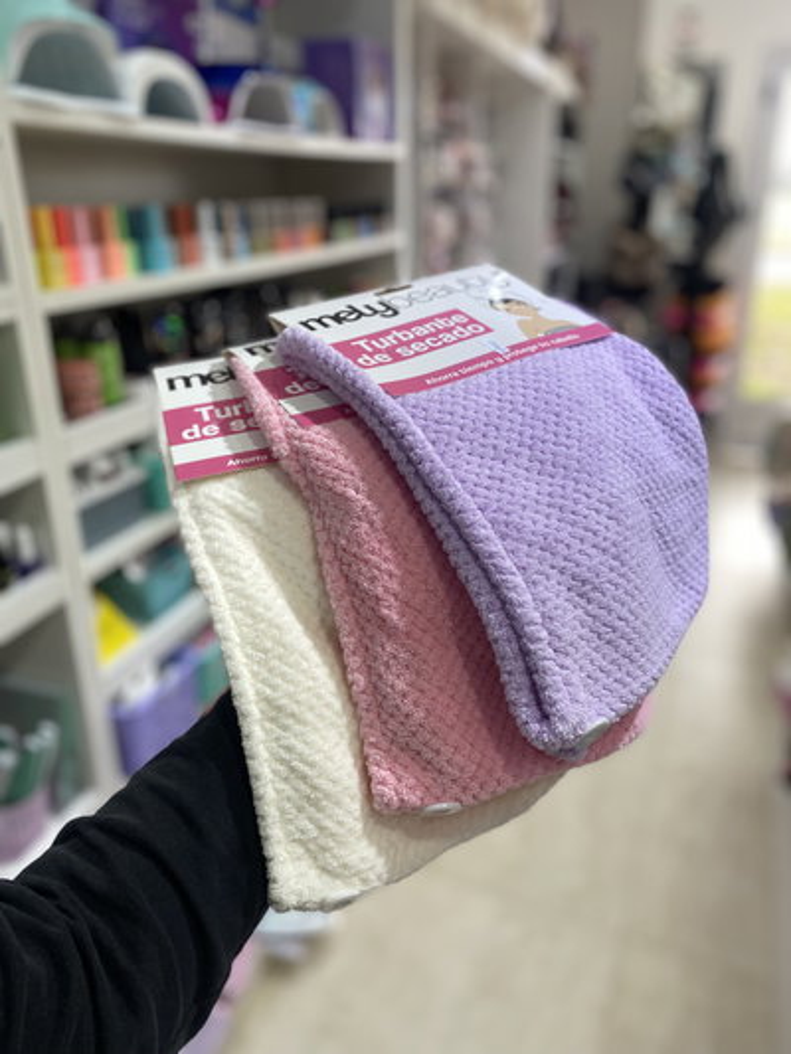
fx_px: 792
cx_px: 396
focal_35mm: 26
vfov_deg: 67.3
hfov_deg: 53.1
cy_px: 527
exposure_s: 1/108
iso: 32
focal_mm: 4.25
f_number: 1.8
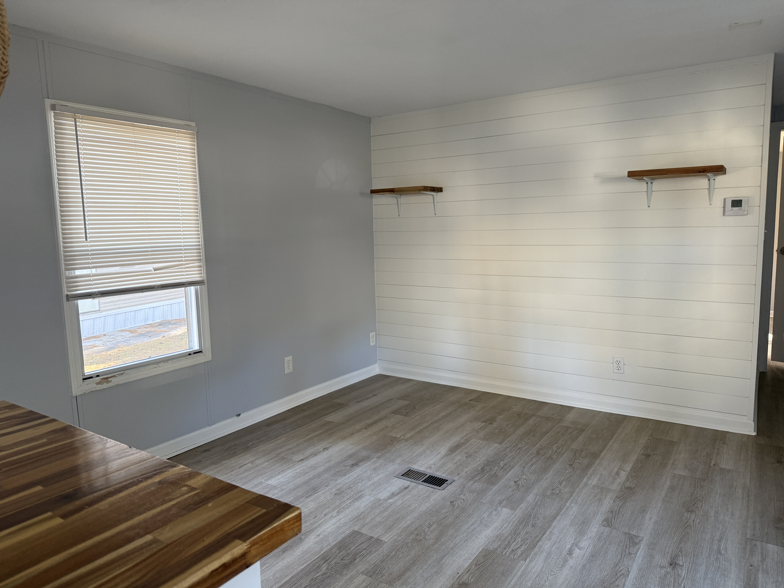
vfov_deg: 56.8
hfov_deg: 71.6
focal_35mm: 24
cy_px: 294
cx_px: 392
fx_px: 544
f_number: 1.78
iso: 200
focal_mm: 6.76
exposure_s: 1/66
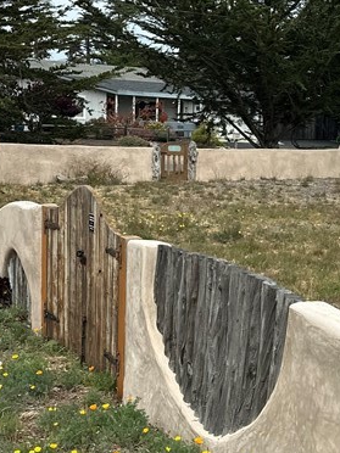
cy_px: 248
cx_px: 316
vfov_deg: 29.4
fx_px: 864
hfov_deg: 21.7
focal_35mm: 66
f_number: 1.78
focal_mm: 6.86
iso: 80
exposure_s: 1/4762
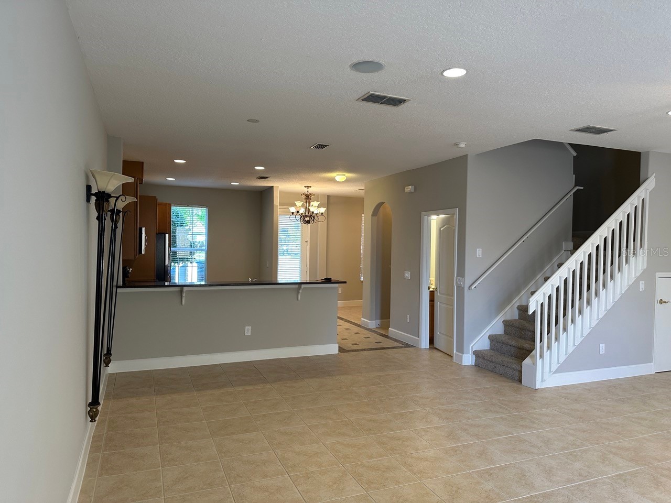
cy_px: 252
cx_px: 336
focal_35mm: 24
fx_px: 465
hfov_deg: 71.6
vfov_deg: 56.8
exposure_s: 1/120
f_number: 1.78
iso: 200
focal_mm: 6.86
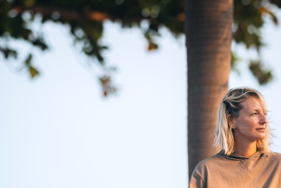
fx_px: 1967
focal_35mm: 252
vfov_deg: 5.4
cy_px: 168
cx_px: 159
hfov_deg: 8.2
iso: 80
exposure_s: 1/640
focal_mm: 135
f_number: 2.2
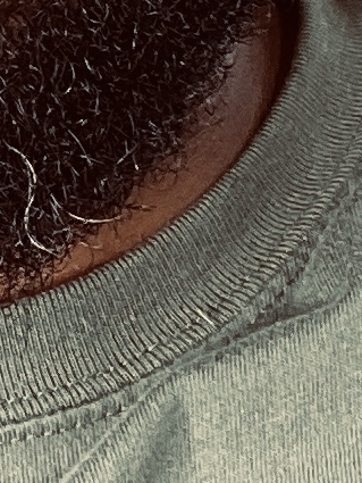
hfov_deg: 6.7
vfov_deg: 8.9
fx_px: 3038
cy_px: -188
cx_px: -159
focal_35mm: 218
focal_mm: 2.71
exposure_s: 1/60
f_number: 2.2
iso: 50
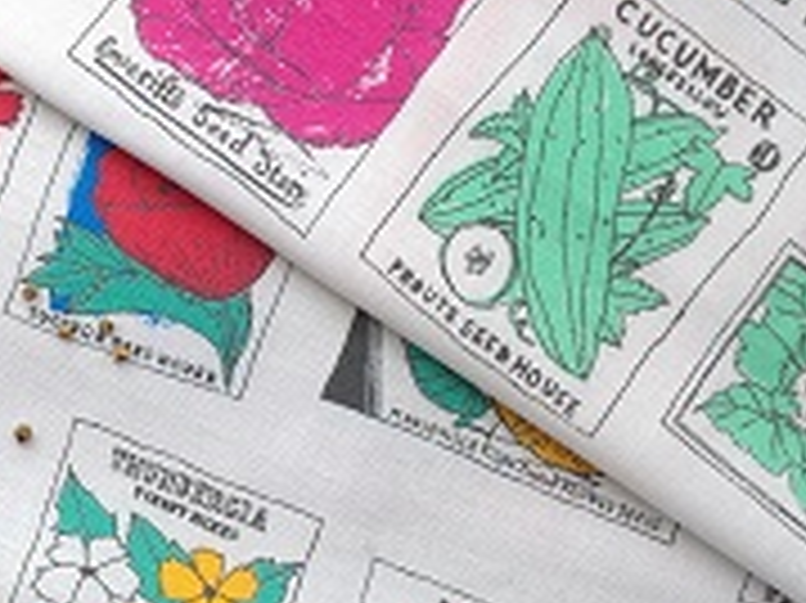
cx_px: 124
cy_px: 369
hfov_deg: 23.1
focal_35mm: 83
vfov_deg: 17.7
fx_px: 1931
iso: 50
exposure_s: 1/141
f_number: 2.4
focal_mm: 4.28
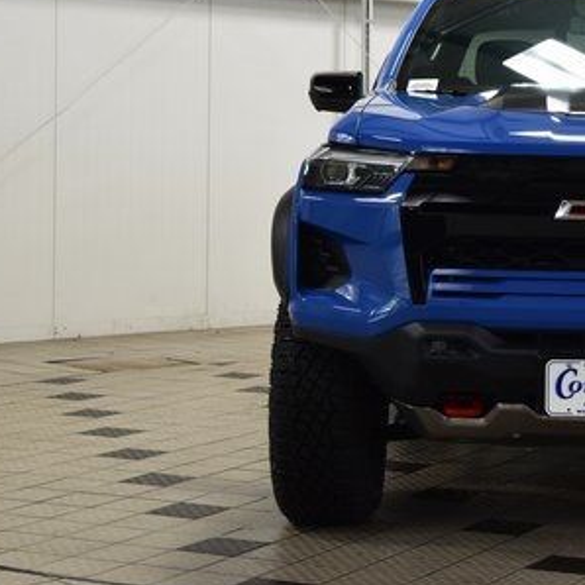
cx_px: 601
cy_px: 203
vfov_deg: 16.7
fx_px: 1988
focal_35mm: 104
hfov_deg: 16.4
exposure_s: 1/15
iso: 400
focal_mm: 38
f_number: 6.3
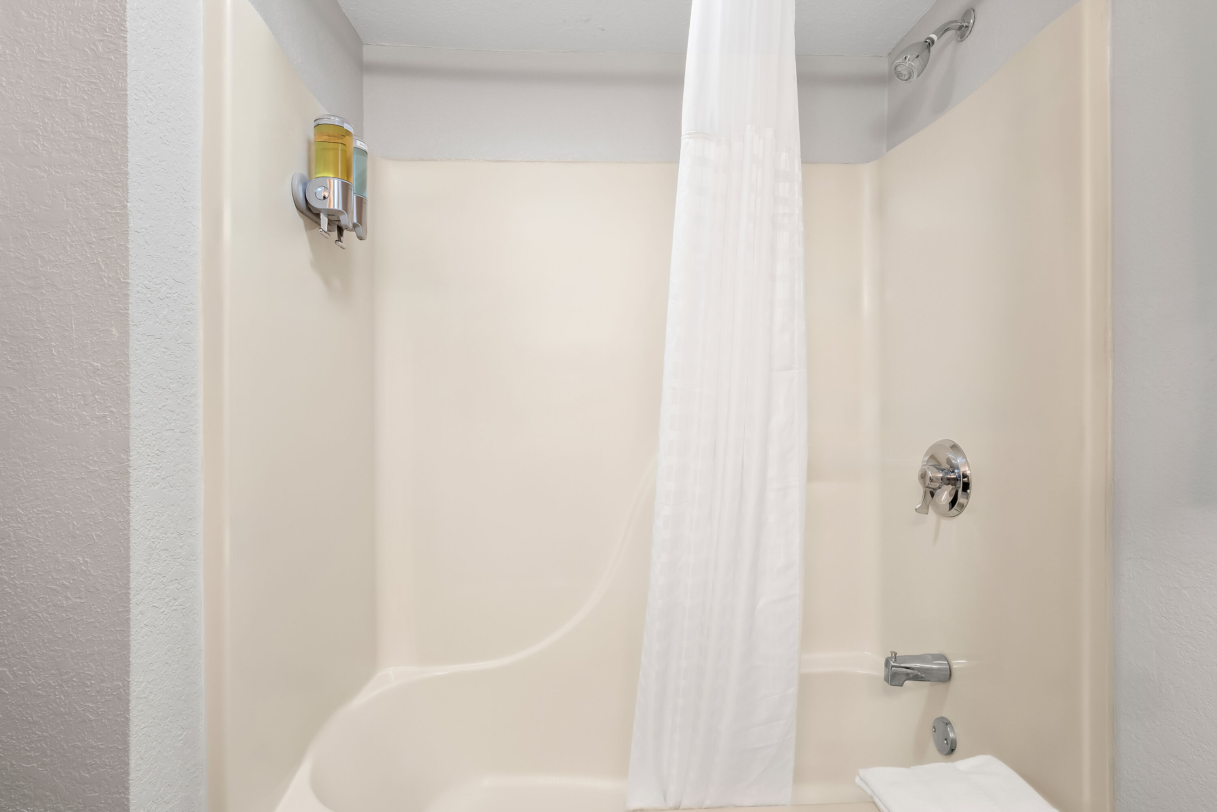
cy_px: 406
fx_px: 575
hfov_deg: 93.3
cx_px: 608
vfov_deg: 70.4
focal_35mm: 17
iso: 200
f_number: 8
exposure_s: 1/25
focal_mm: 8
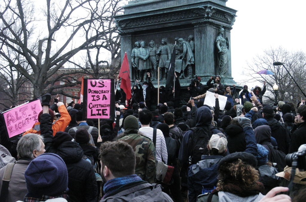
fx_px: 483
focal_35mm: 57
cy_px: 101
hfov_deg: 35.1
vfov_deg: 23.7
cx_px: 153
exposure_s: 1/200
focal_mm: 38
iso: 1600
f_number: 9
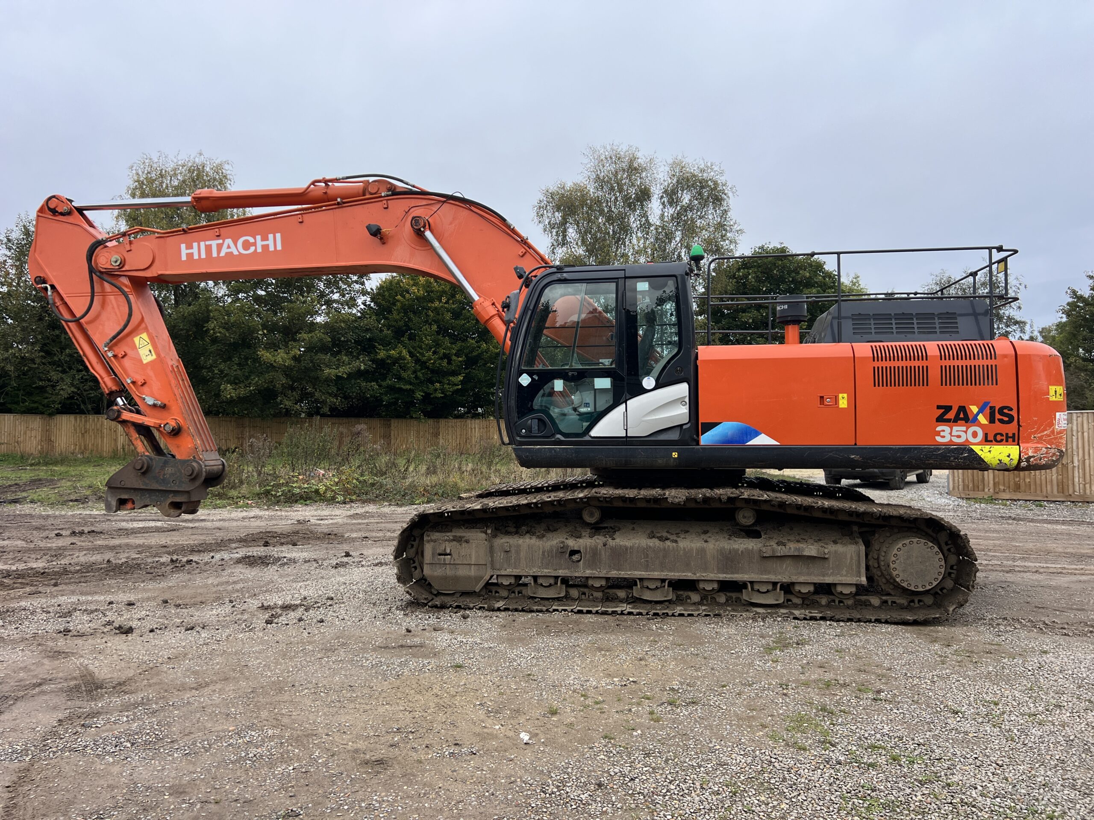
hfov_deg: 67.3
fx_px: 822
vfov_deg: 53.1
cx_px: 547
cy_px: 410
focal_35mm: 26
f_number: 1.5
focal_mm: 5.7
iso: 50
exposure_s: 1/924
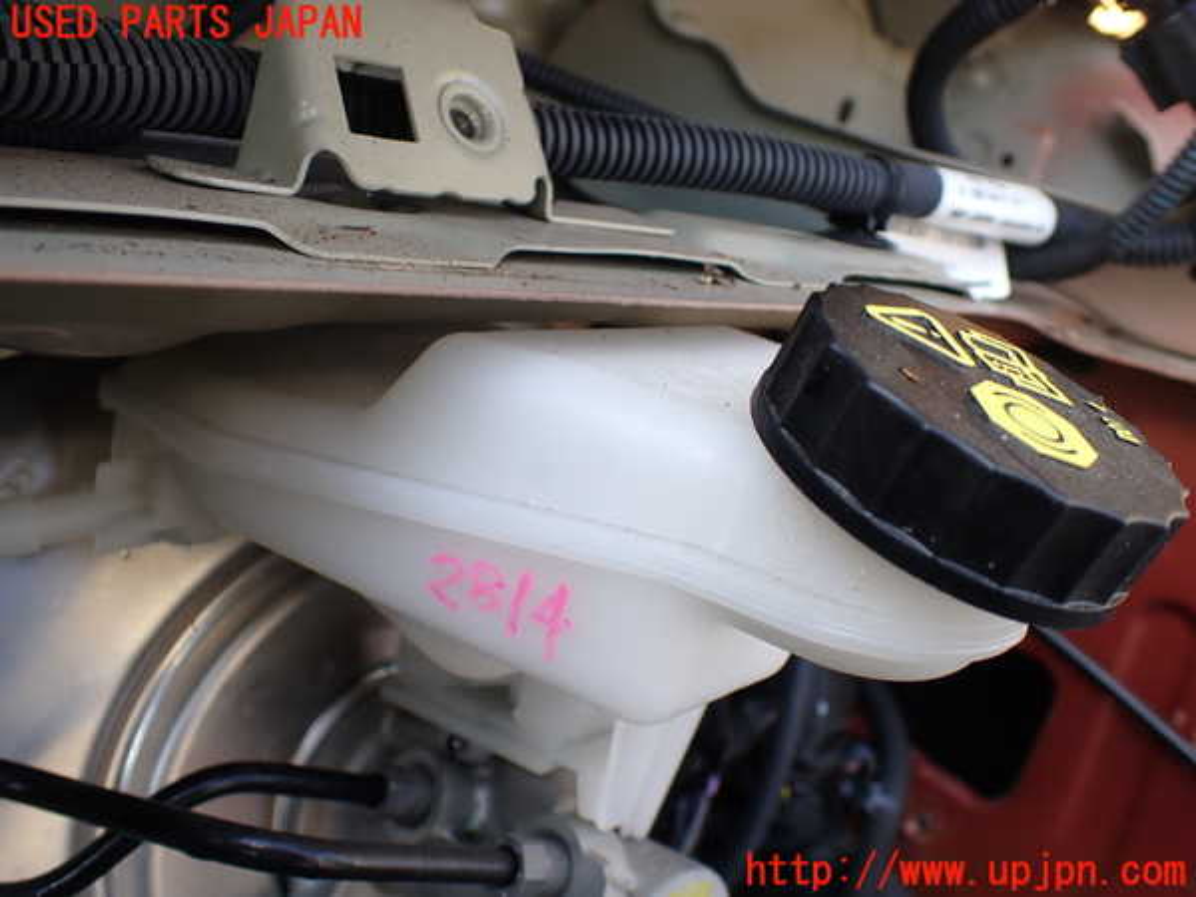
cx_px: 598
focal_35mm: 30
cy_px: 448
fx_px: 1037
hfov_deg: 60.0
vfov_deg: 46.8
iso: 100
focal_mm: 5.4
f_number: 2.3
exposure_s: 1/160
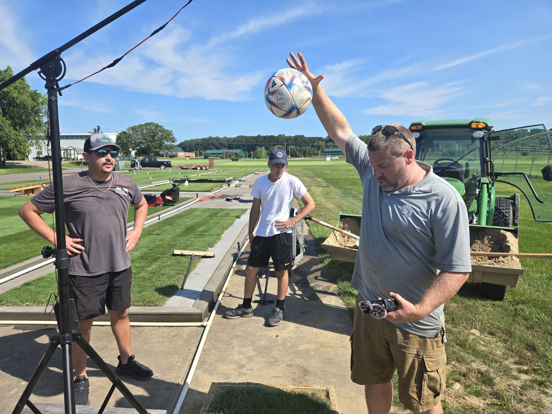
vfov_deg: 58.9
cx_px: 276
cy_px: 207
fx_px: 367
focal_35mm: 23
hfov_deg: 73.9
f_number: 1.8
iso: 25
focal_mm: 5.4
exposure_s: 1/1425
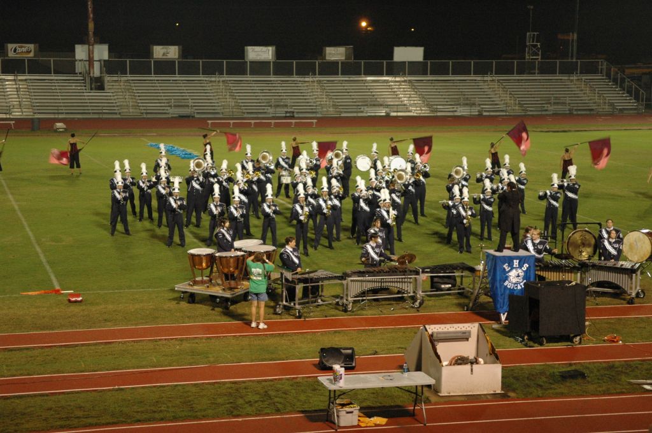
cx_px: 326
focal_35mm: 82
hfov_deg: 24.6
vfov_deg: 16.5
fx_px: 1492
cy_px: 216
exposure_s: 1/60
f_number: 2.8
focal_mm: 55
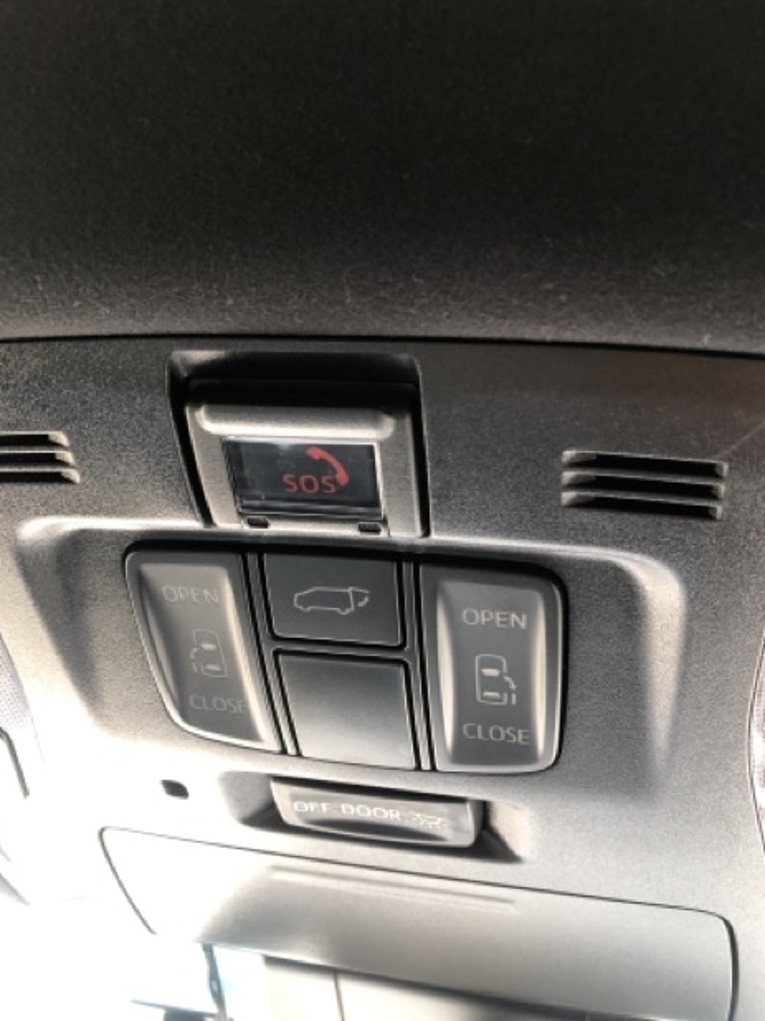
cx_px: 390
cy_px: 499
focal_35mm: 29
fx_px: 855
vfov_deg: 61.7
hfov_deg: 48.2
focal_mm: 3.99
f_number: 1.8
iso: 40
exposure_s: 1/24
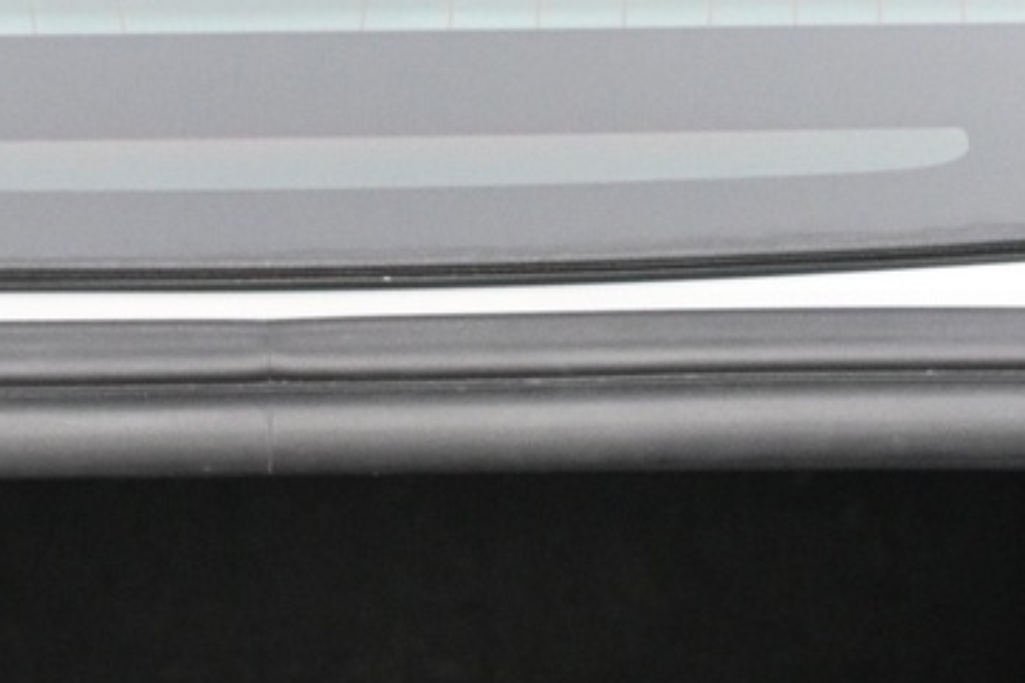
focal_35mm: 107
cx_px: 274
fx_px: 3046
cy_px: 1386
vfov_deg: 11.5
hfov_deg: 19.0
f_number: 3.5
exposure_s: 1/25
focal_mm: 16
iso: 1600
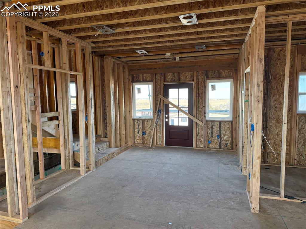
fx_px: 212
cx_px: 153
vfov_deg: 56.8
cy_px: 114
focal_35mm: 24
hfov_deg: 71.6
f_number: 1.78
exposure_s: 1/158
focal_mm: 6.76
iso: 200
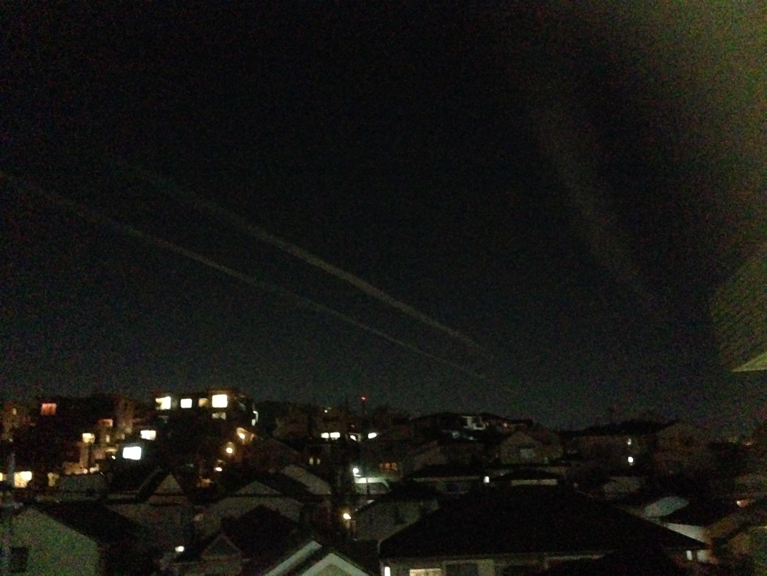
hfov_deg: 55.4
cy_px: 288
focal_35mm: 33
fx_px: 731
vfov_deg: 42.9
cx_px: 384
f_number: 2.4
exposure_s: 1/15
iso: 3200
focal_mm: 4.12
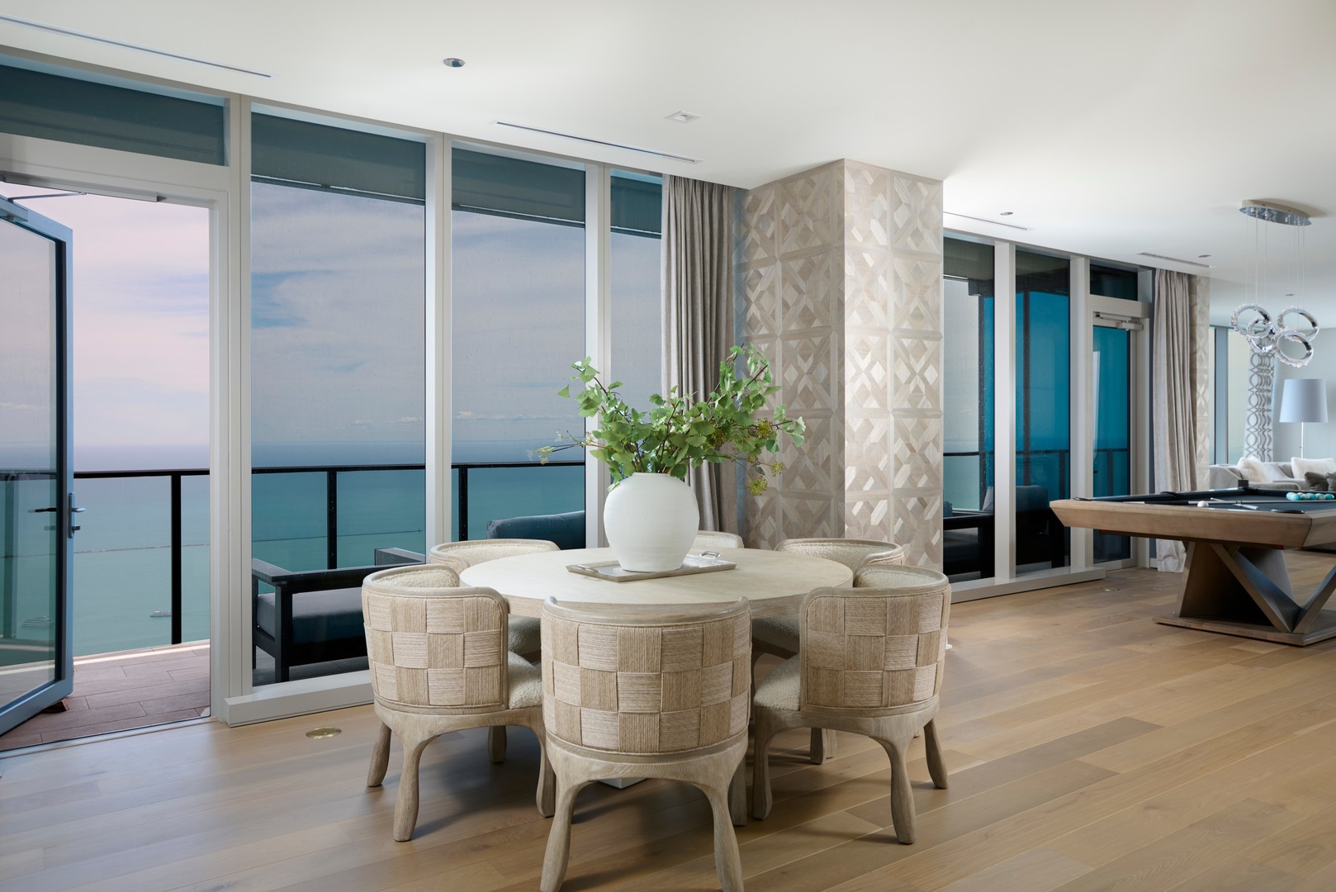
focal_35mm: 25
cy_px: 446
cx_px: 668
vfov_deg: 51.3
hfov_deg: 71.5
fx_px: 928
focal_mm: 25
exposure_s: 1/13
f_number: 9
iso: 200
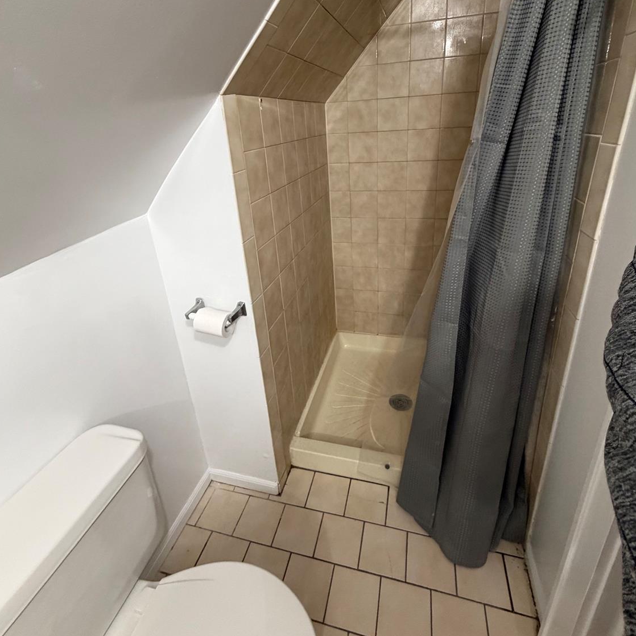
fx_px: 353
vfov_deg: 83.0
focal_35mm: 17
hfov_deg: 84.0
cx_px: 323
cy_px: 257
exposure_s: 1/60
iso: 320
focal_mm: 2.22
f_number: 2.2
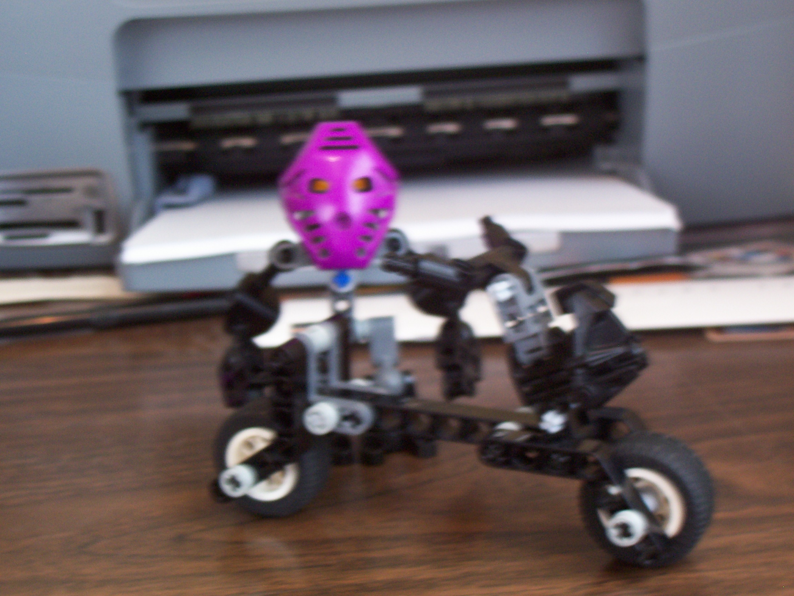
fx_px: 1491
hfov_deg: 29.8
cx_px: 397
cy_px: 298
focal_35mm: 65
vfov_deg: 22.6
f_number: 3.6
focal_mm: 10.8
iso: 160
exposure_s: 1/8
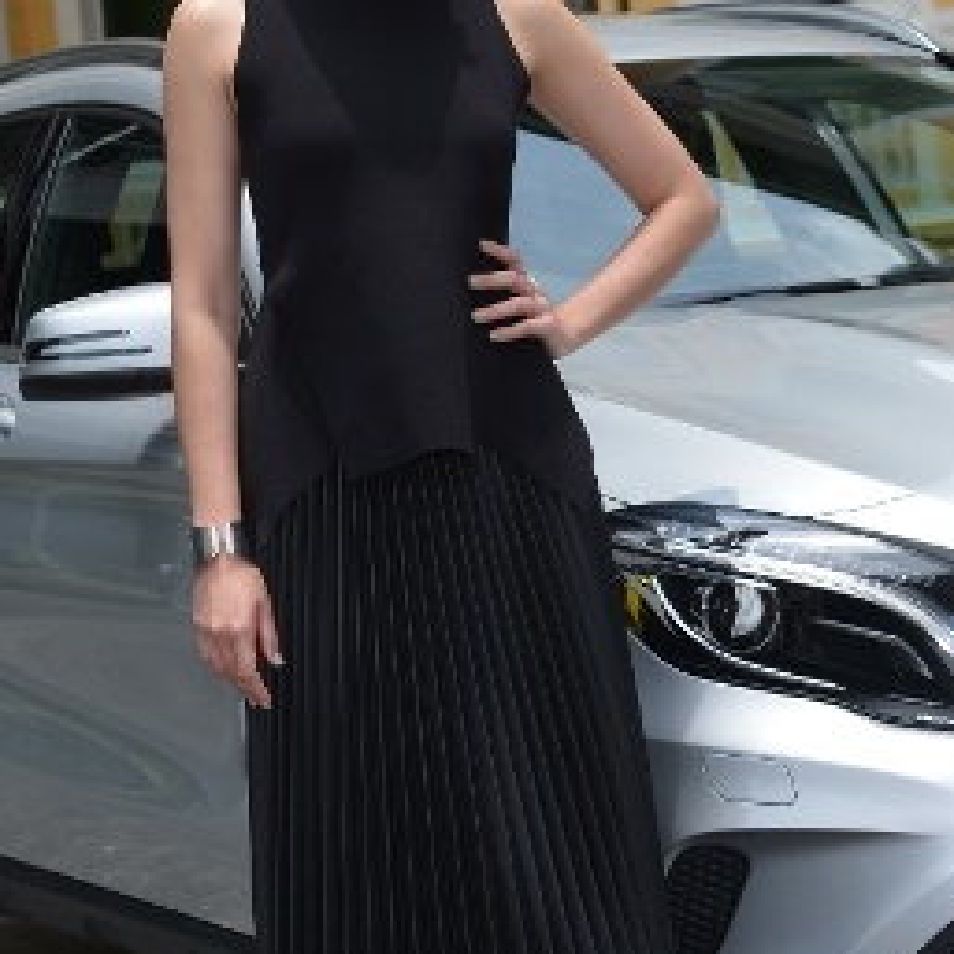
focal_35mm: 152
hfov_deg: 11.4
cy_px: 471
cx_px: 832
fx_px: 4739
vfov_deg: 11.5
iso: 200
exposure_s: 1/800
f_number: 4.5
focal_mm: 60
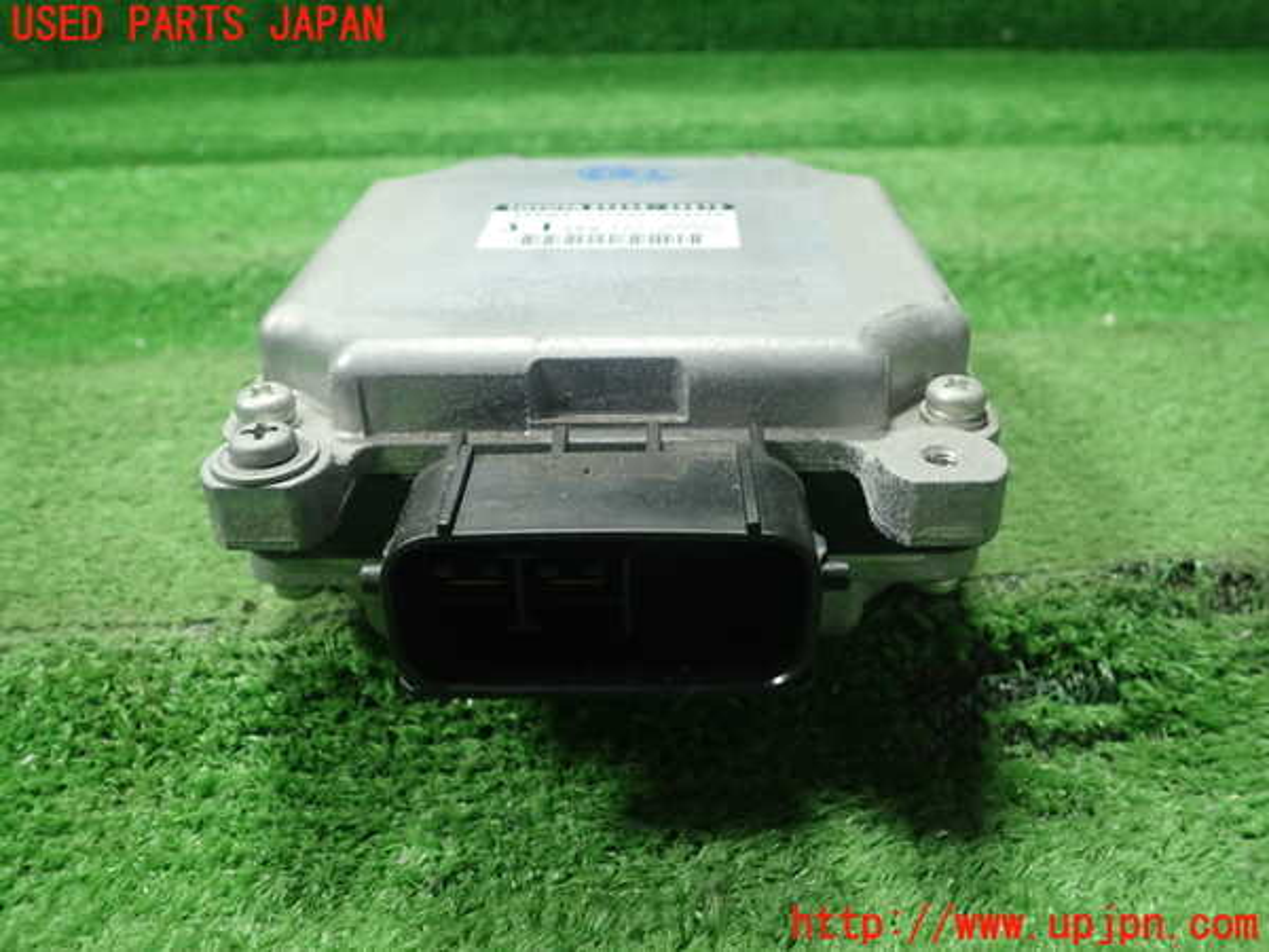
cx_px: 634
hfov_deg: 60.0
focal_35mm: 30
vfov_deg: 46.8
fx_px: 1100
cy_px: 476
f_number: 2.3
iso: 500
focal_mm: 5.5
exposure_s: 1/125
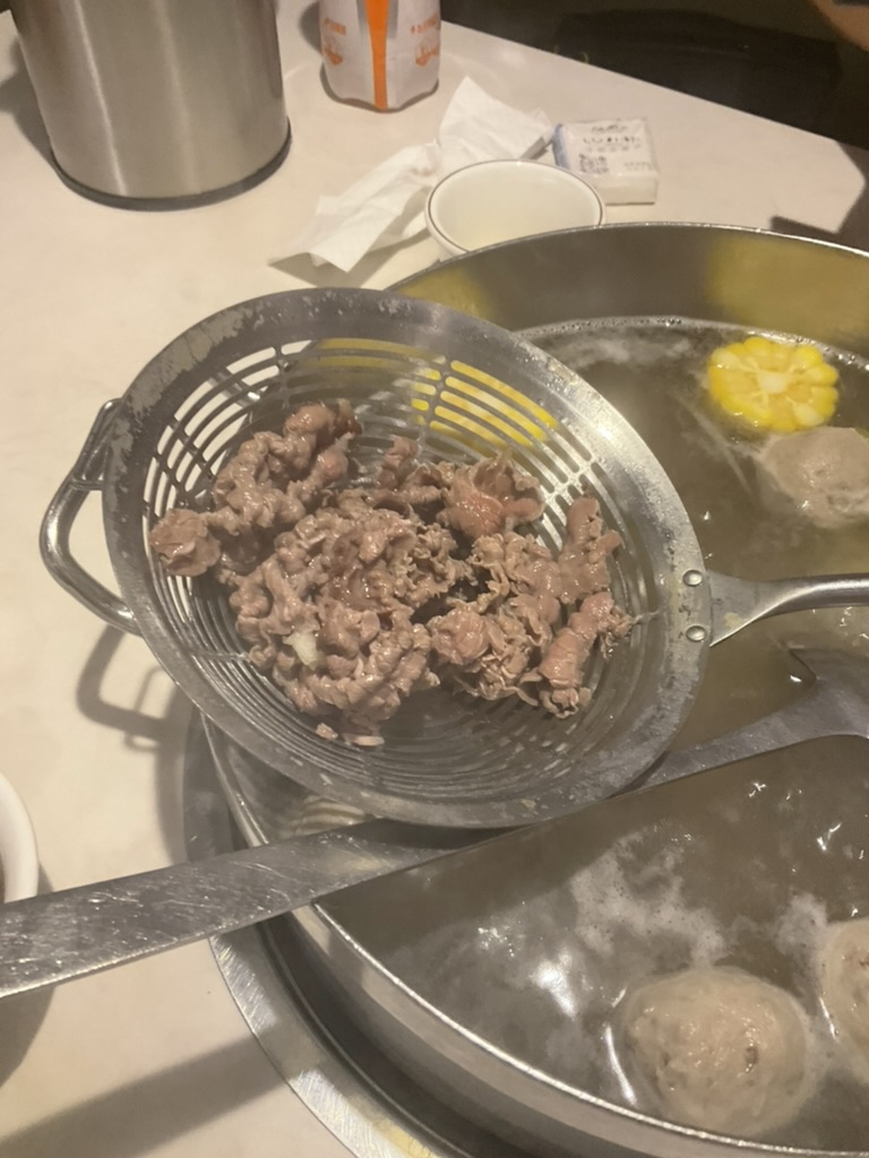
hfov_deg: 48.2
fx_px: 971
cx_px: 434
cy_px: 579
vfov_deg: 61.7
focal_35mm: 29
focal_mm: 3
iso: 125
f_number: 1.8
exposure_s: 1/50
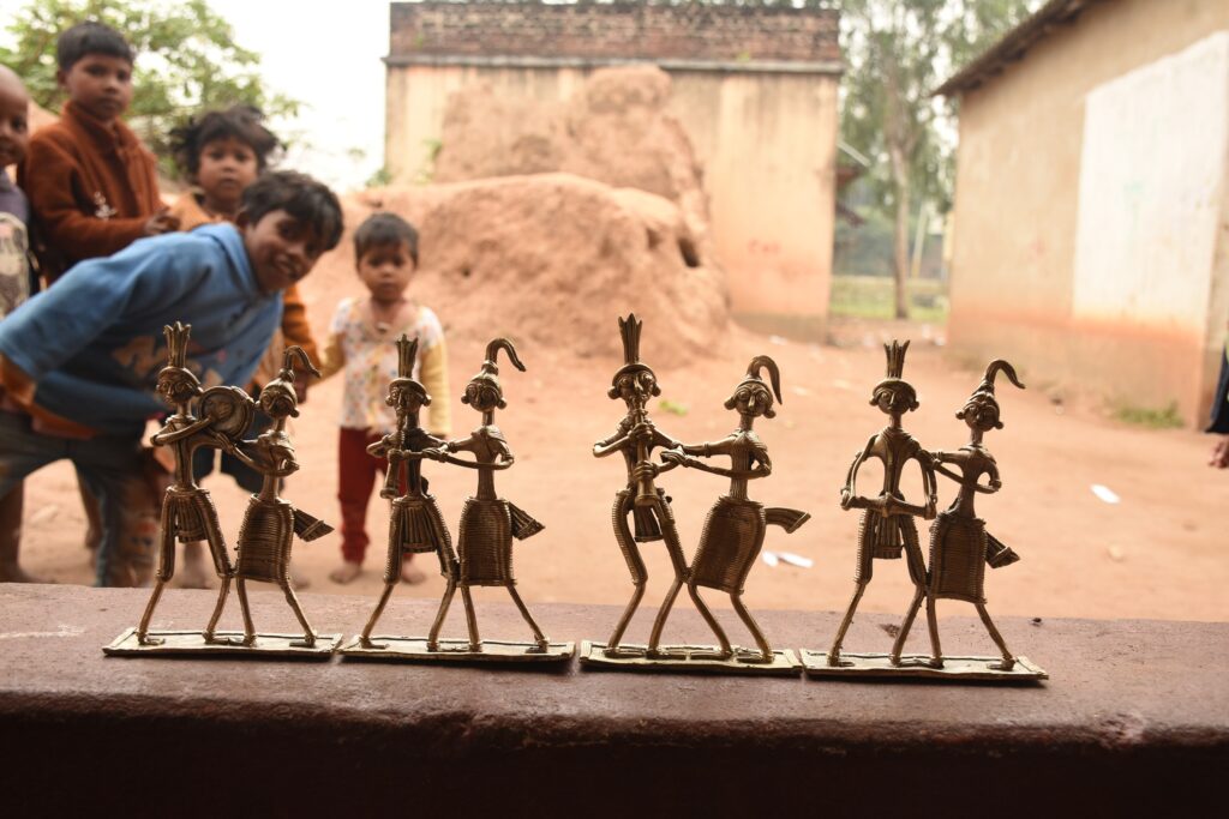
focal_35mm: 33
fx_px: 1127
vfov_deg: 40.0
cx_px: 614
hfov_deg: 57.2
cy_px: 410
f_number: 5.6
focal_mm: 22
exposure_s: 1/160
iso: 400
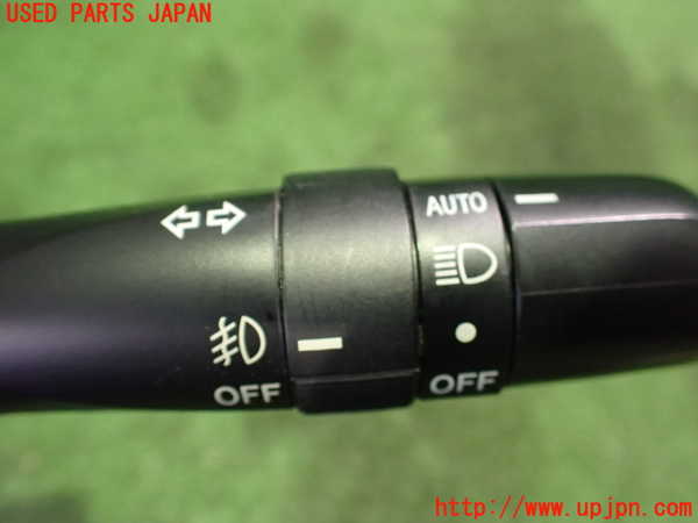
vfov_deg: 46.8
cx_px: 349
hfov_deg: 60.0
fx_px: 605
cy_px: 262
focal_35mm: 30
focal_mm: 5.4
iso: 1250
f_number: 2.3
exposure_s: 1/30
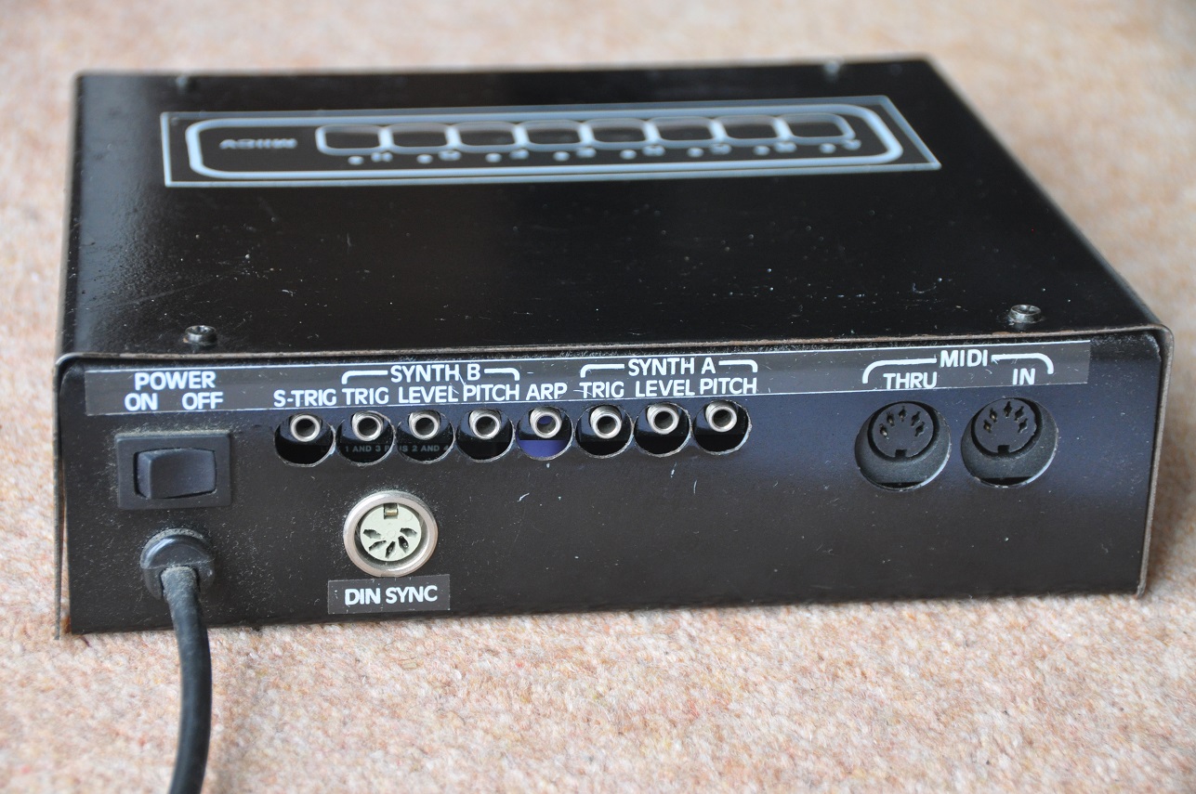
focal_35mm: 93
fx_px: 3086
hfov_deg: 21.9
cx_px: 598
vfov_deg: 14.7
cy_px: 397
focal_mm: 62
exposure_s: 1/60
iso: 800
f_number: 5
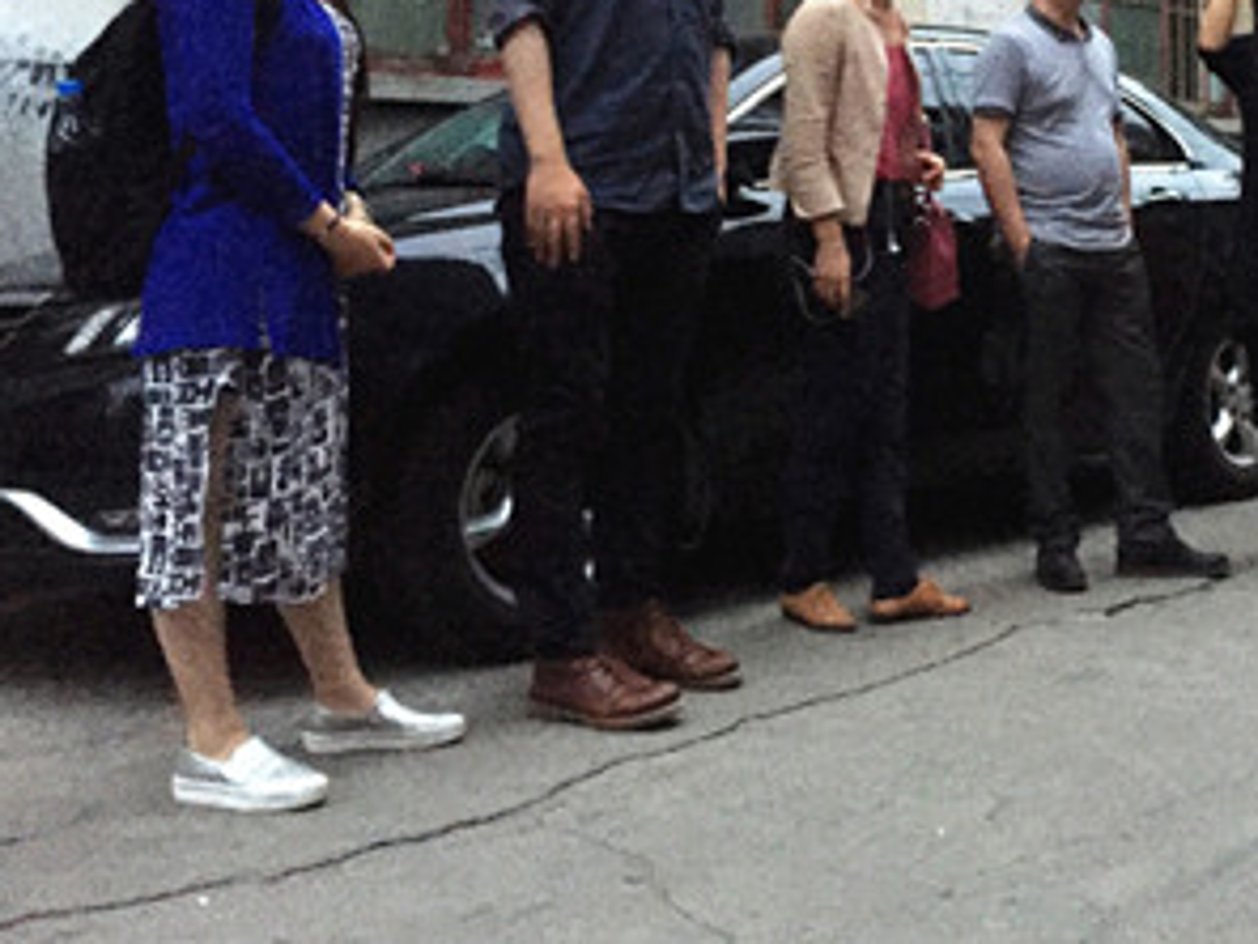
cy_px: 189
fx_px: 1781
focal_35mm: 49
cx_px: 952
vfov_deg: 29.0
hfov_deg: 37.9
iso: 800
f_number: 2.2
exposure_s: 1/17
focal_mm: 4.15
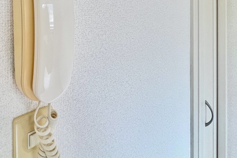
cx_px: 33
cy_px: 18
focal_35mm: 24
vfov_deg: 48.0
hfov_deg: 64.0
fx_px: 158
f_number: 1.8
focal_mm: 1.57
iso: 40
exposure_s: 1/120
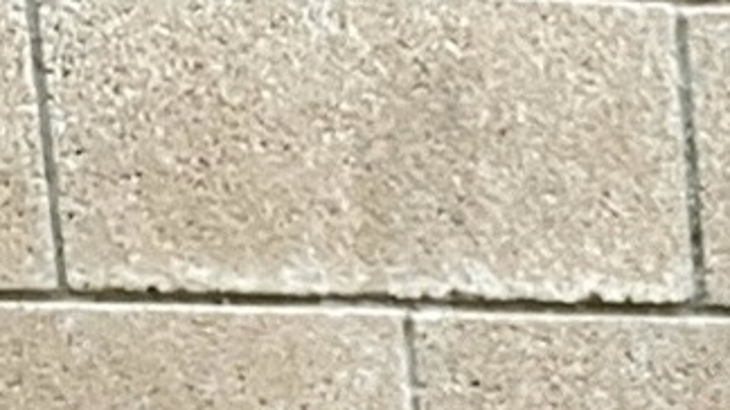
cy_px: 1371
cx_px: 1498
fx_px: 3386
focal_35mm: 175
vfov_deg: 6.2
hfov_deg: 11.1
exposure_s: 1/60
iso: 200
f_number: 1.6
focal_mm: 4.2
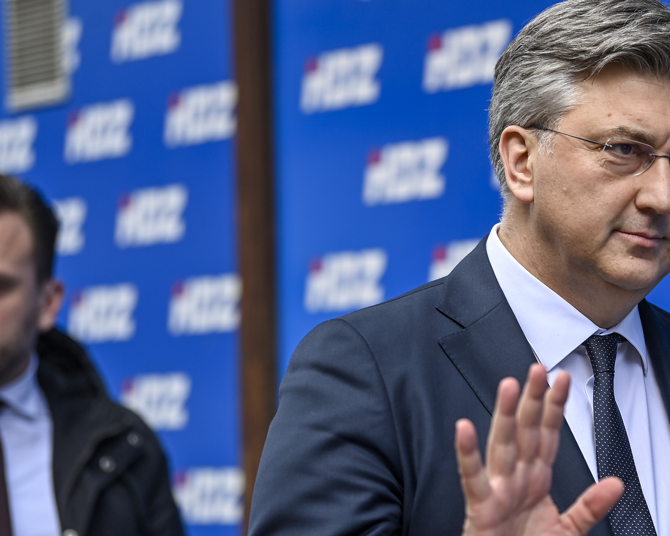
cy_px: 326
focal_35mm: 181
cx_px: 523
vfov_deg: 8.5
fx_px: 3589
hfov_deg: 10.6
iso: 200
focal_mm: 122
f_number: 2.8
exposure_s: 1/640
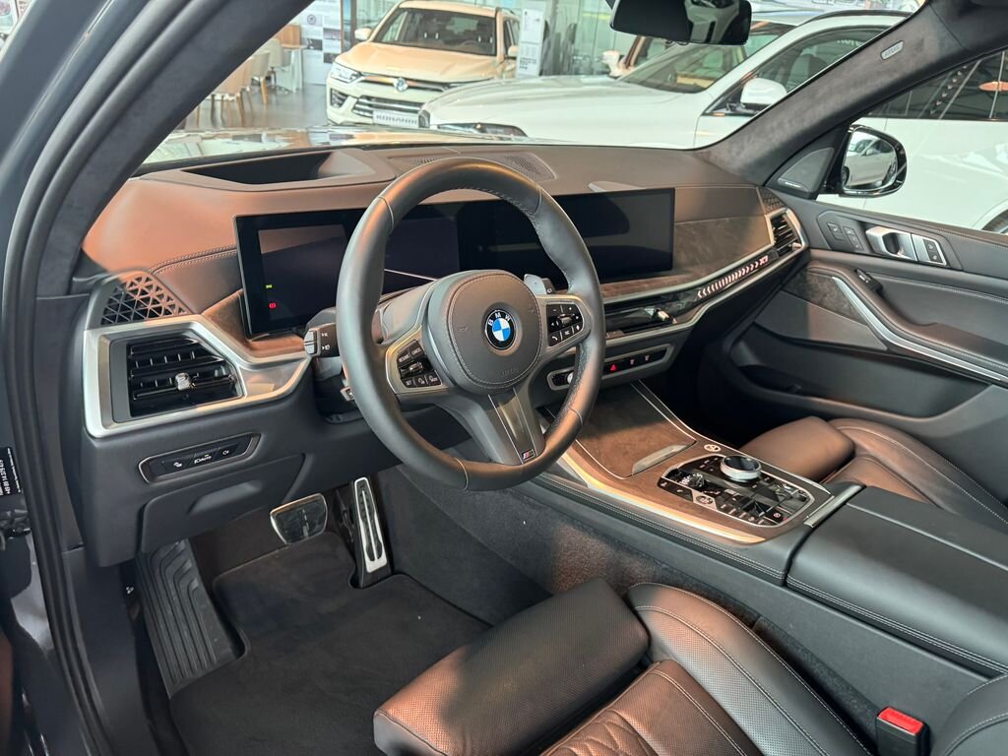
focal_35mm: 24
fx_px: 699
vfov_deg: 56.8
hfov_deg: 71.6
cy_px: 378
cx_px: 504
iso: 320
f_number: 1.78
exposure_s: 1/50
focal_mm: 6.76
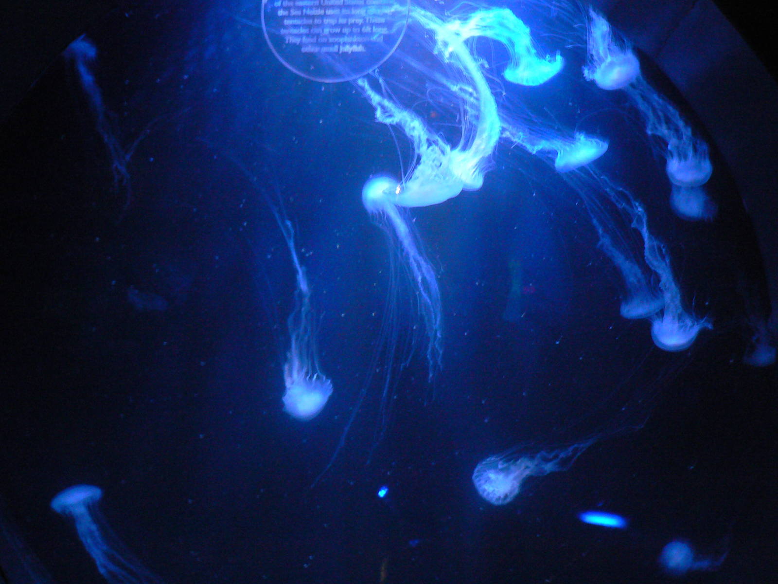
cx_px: 389
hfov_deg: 51.4
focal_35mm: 36
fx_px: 809
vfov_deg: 39.7
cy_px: 292
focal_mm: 6
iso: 200
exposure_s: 1/4
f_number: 2.8
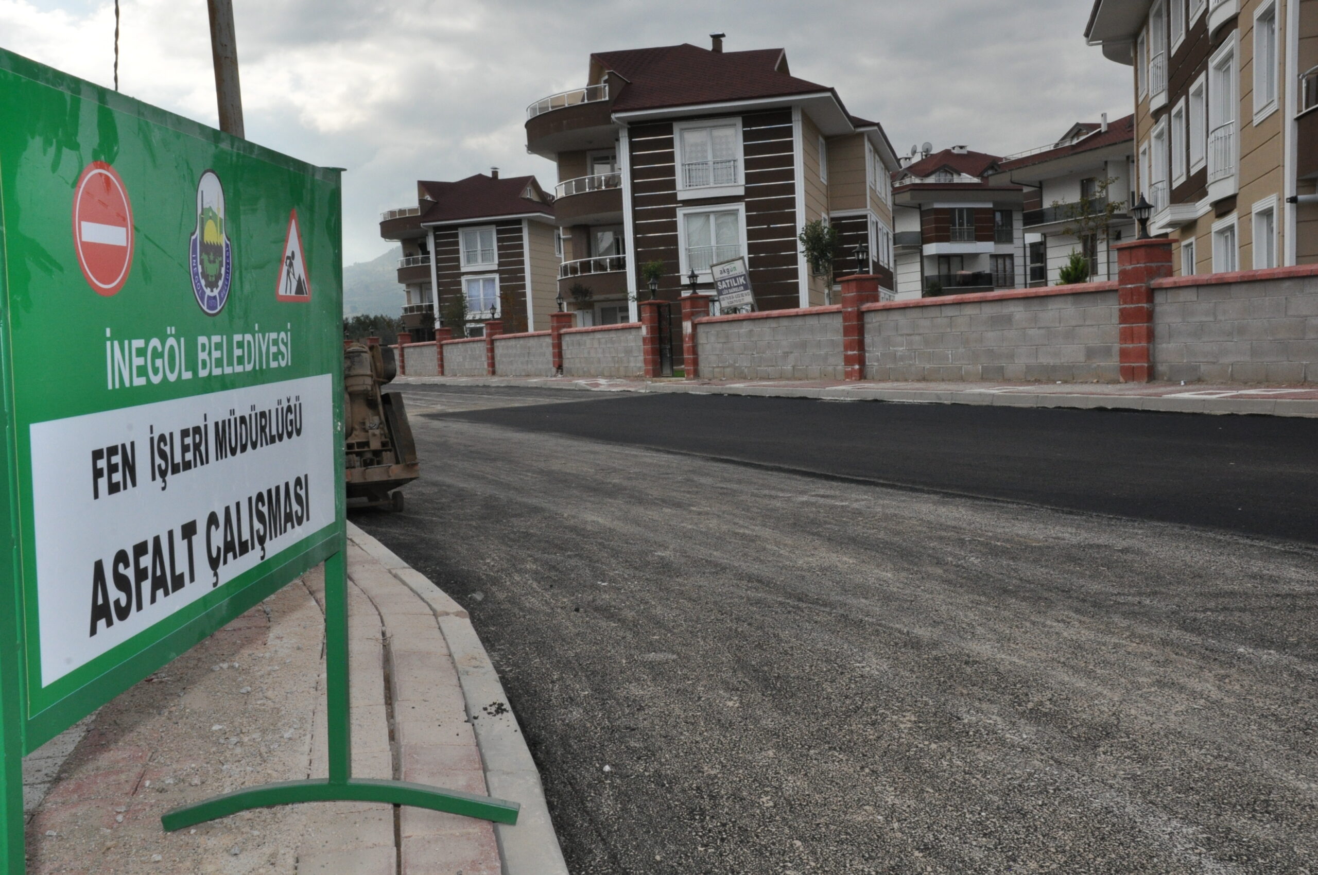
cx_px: 659
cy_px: 438
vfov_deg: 39.9
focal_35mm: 33
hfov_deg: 57.3
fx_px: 1207
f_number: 20
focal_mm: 22
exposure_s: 1/200
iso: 800
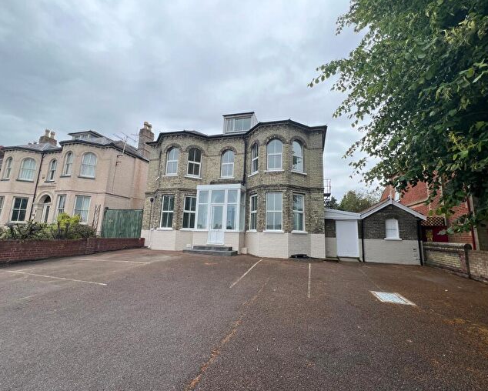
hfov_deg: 100.6
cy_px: 200
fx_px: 202
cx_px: 256
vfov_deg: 88.0
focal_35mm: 14
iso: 32
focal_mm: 1.57
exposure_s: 1/690
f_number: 1.8
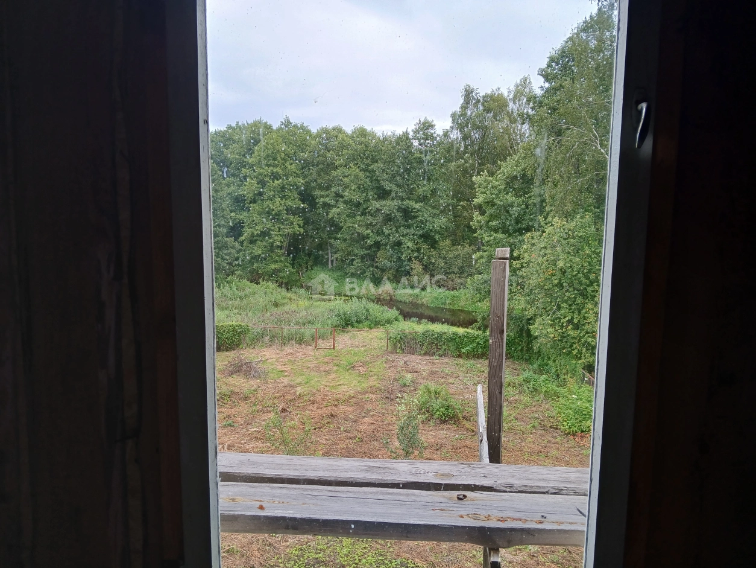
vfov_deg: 53.1
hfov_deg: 67.3
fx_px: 568
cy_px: 284
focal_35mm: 26
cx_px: 378
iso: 32
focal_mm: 3.98
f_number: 1.8
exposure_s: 1/100
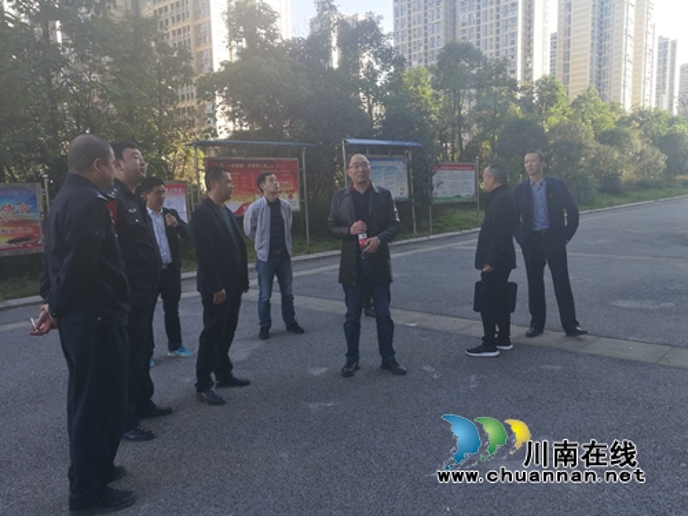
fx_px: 537
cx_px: 344
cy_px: 258
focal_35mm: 27
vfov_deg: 51.4
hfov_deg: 65.3
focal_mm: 4.5
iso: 50
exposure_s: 1/108
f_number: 2.2
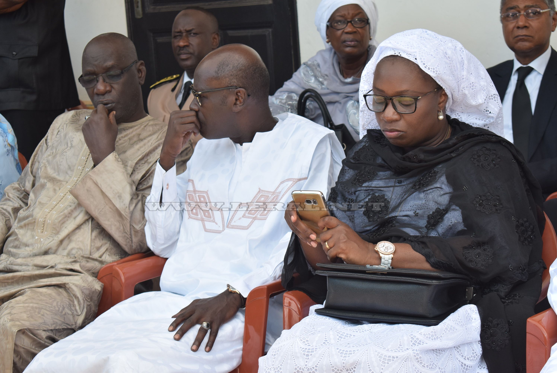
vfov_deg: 16.6
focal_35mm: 82
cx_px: 278
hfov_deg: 24.6
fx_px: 1277
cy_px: 186
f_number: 5.6
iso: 320
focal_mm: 55
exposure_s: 1/250
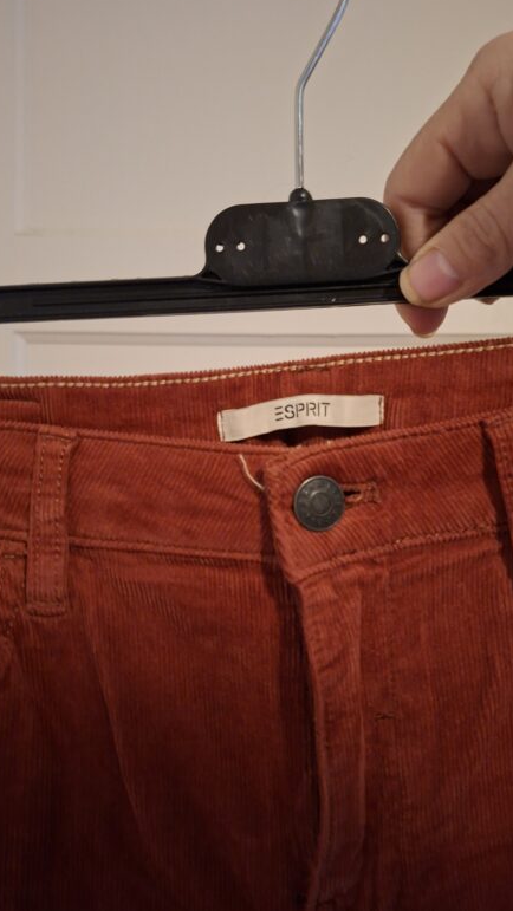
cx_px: 284
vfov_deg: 71.9
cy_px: 455
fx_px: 628
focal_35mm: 26
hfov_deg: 44.3
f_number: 1.8
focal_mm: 5.54
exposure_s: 1/20
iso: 800
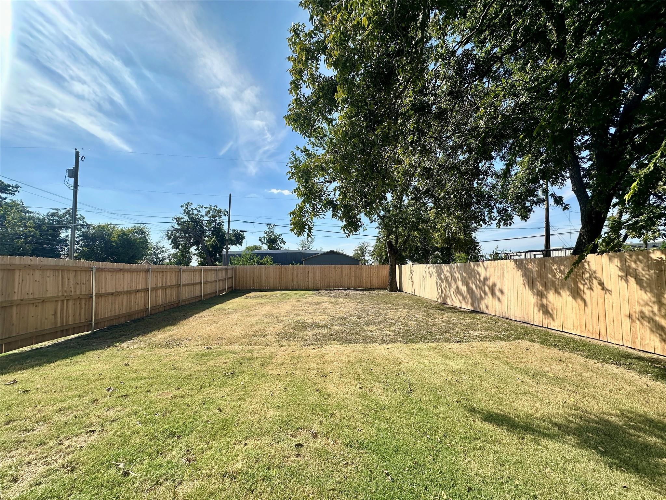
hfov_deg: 102.1
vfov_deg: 85.7
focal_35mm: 14
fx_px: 269
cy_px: 250
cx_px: 333
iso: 50
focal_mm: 2.22
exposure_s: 1/2212
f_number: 2.2
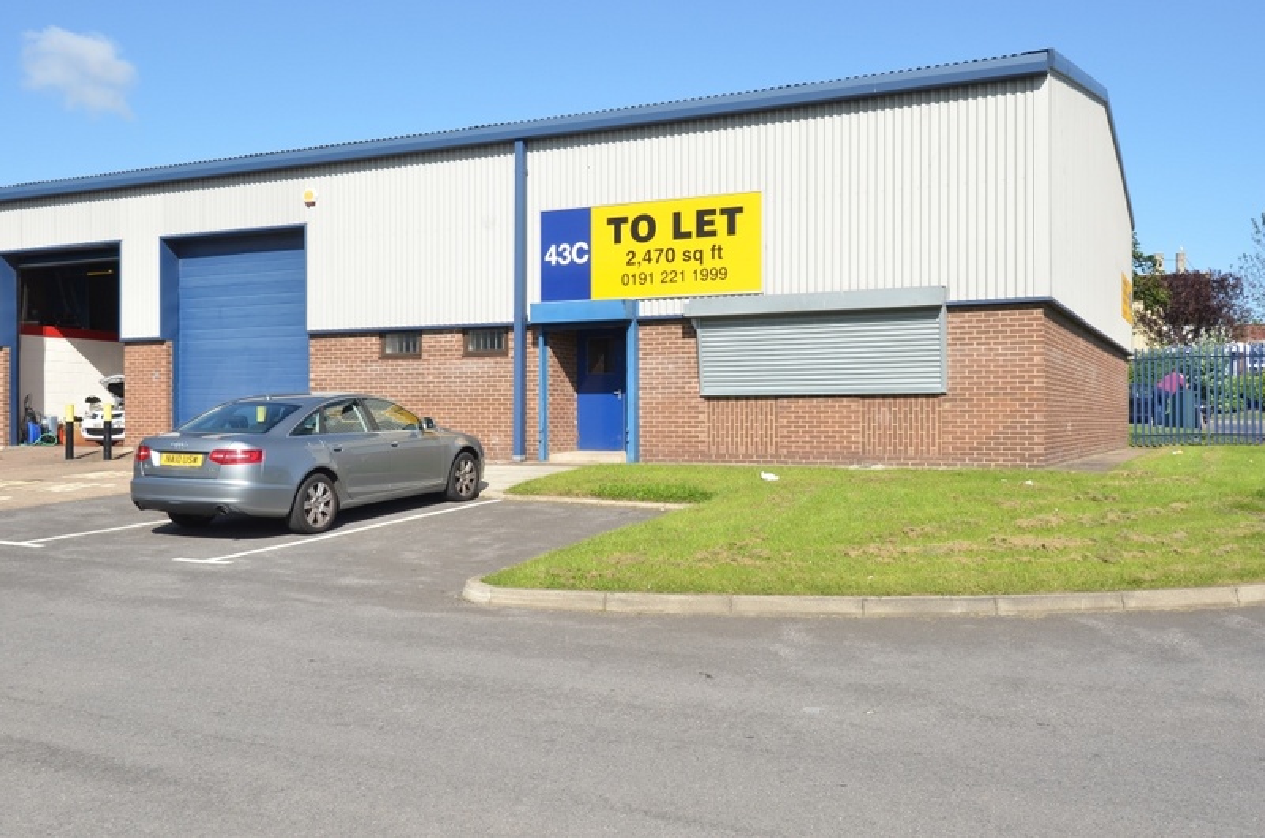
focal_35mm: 33
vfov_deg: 39.8
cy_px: 419
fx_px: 1157
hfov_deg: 57.3
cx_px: 632
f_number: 8
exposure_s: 1/320
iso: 200
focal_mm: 22
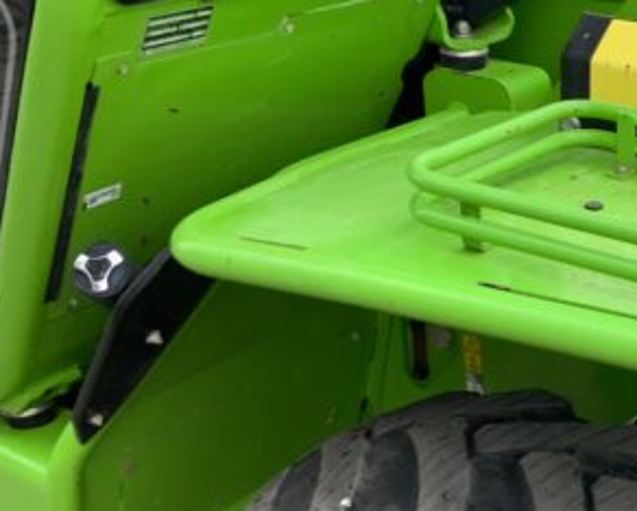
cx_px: 670
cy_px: 277
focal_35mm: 62
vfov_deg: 24.6
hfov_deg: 28.2
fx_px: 1170
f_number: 1.8
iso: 80
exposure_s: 1/60
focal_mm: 3
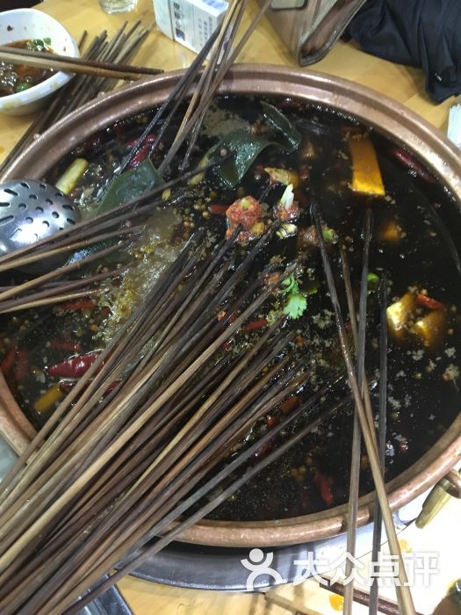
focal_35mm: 29
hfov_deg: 48.2
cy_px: 308
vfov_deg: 61.7
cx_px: 230
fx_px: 515
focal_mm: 4.15
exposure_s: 1/17
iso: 250
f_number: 2.2
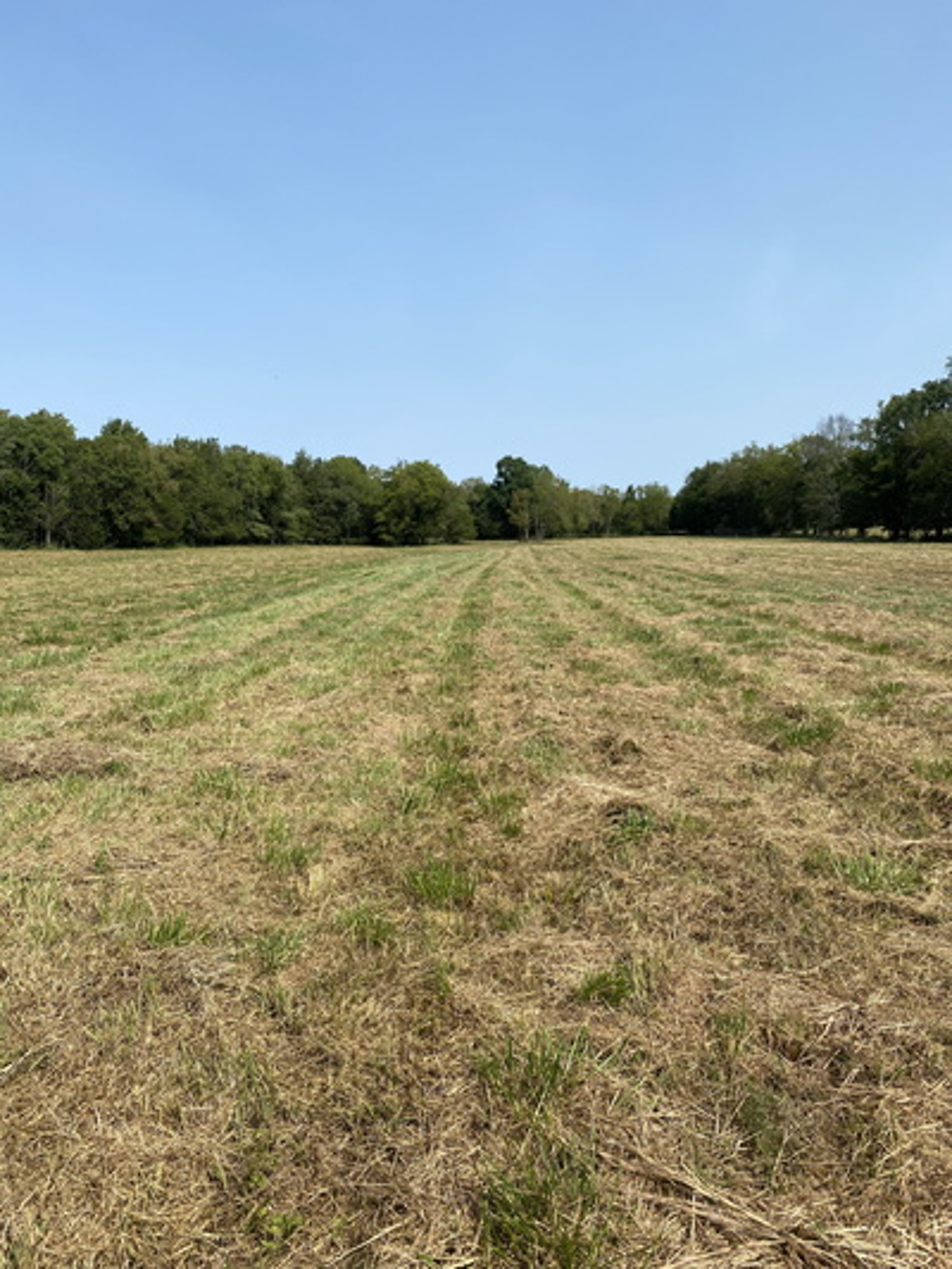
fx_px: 953
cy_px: 634
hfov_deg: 53.1
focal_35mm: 26
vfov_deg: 67.3
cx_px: 476
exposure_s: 1/3497
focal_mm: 4.25
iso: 32
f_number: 1.8
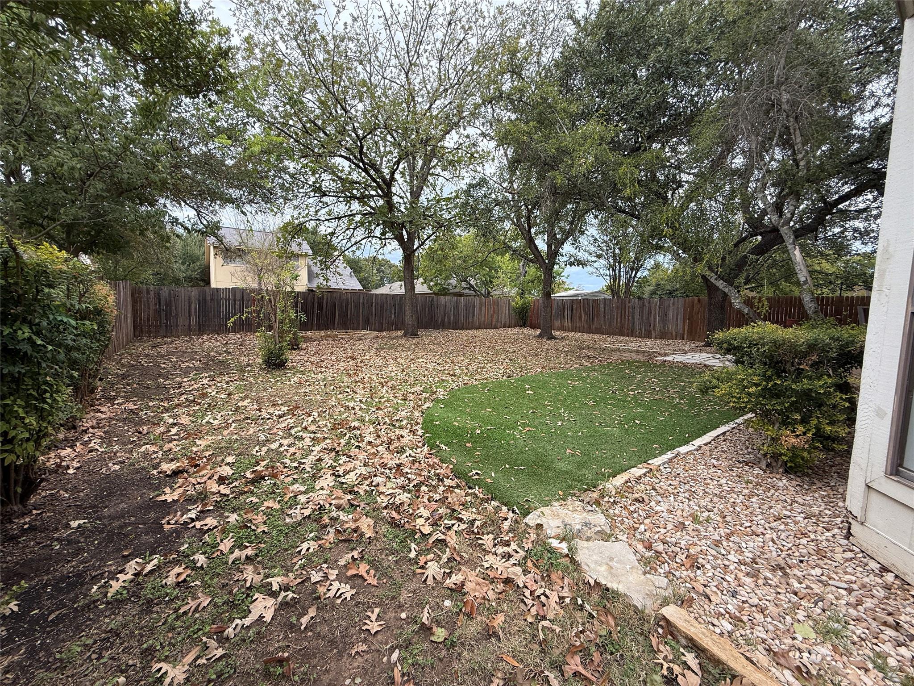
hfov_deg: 102.1
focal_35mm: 14
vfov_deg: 85.7
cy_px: 343
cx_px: 457
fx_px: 370
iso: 50
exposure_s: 1/301
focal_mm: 2.22
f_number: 2.2
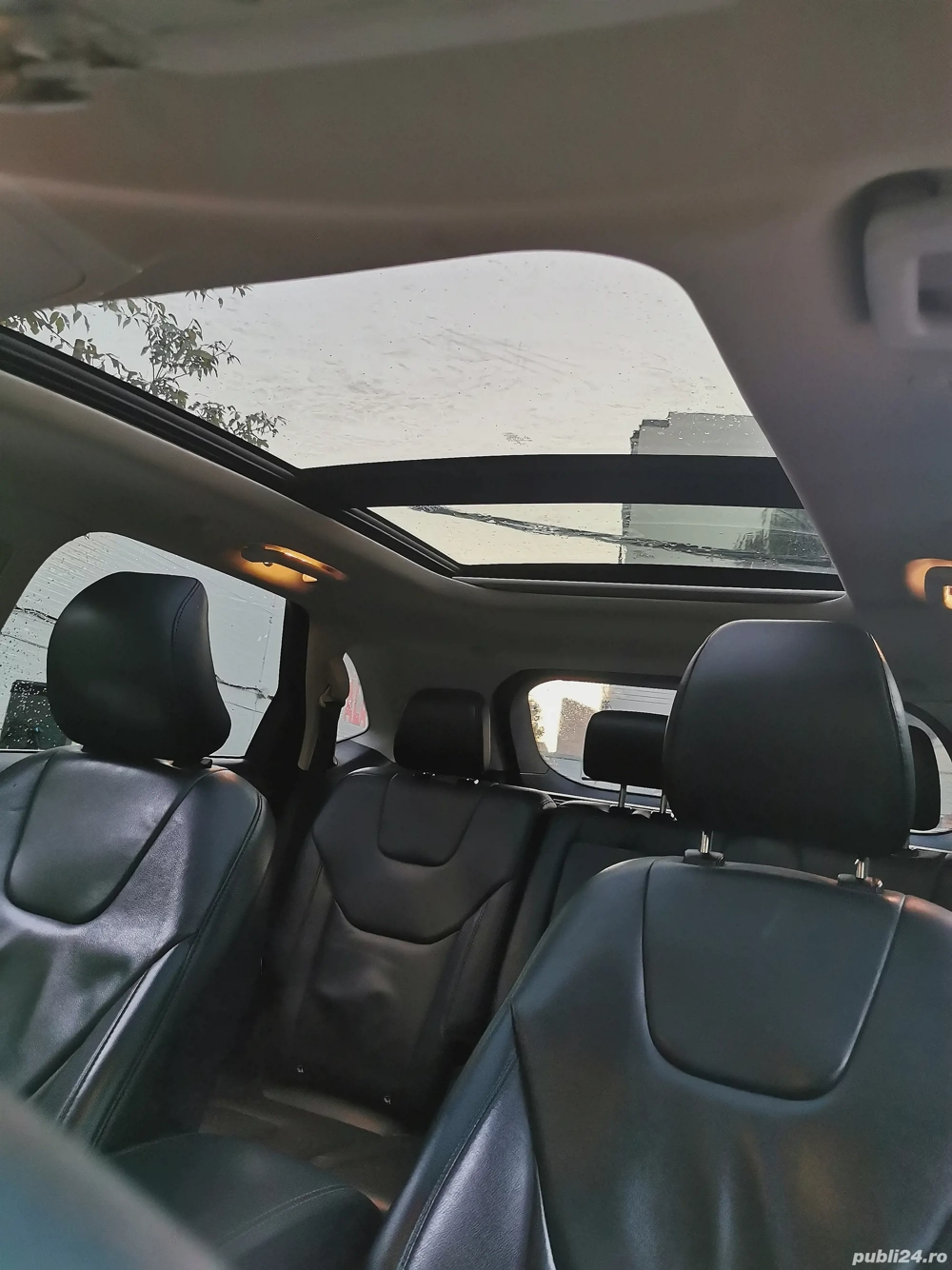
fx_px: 990
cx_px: 476
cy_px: 635
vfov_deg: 65.3
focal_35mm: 27
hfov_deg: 51.3
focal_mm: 5.56
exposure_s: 1/100
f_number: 1.6
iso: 250
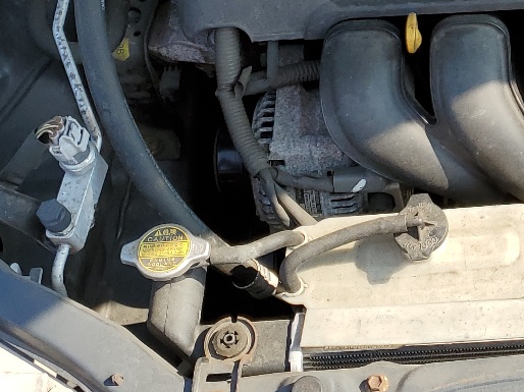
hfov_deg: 22.2
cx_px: 635
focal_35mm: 81
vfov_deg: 17.9
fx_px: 1226
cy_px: 23
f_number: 1.5
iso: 50
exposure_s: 1/1111
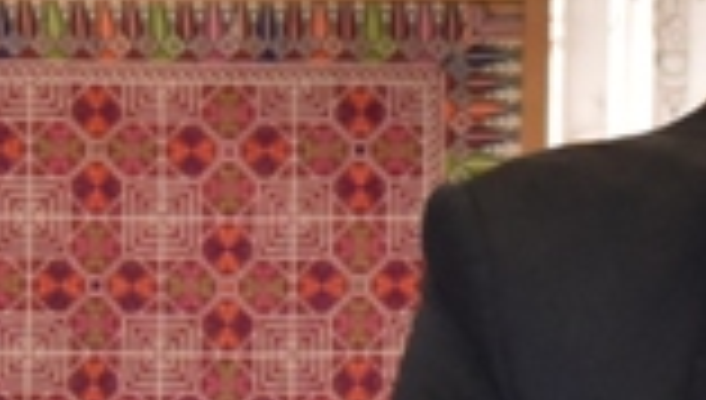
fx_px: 4089
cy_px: 65
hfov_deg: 9.9
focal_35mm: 218
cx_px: 229
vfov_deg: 5.6
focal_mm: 32
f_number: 8
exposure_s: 1/250
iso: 2500
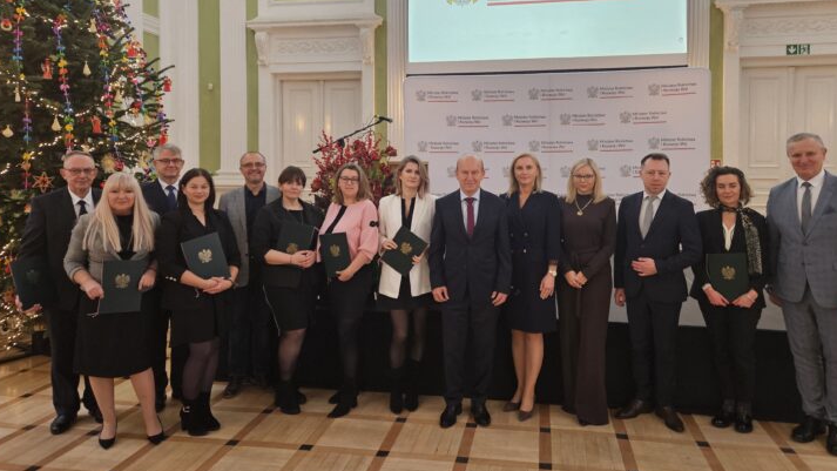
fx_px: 599
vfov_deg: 42.6
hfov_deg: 69.8
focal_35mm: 27
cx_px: 438
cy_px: 179
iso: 320
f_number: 1.8
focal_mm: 5.4
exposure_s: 1/100
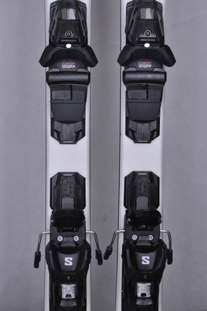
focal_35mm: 120
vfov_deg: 17.1
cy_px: 156
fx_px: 1037
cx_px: 104
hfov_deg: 11.4
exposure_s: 1/125
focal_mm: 80
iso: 3200
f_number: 9.5
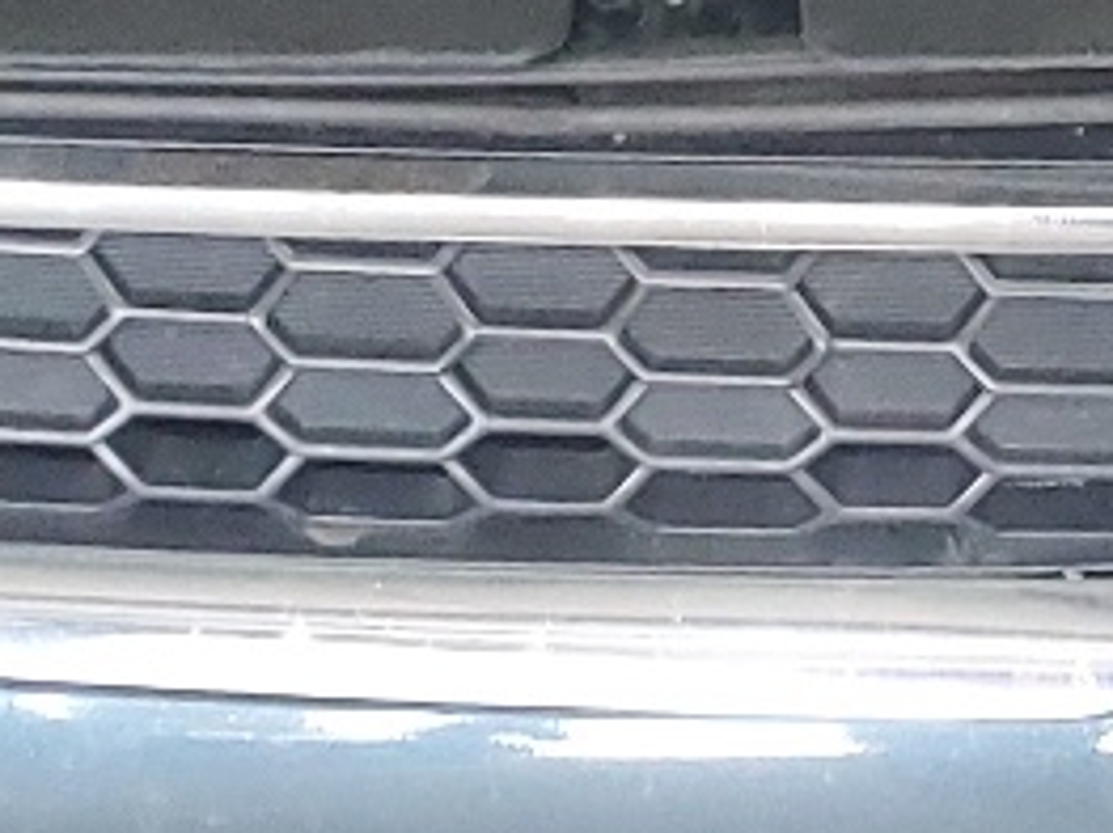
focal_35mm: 158
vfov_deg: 9.3
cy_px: -89
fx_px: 5078
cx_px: 1536
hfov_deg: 12.1
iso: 407
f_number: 1.5
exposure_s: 1/60.2
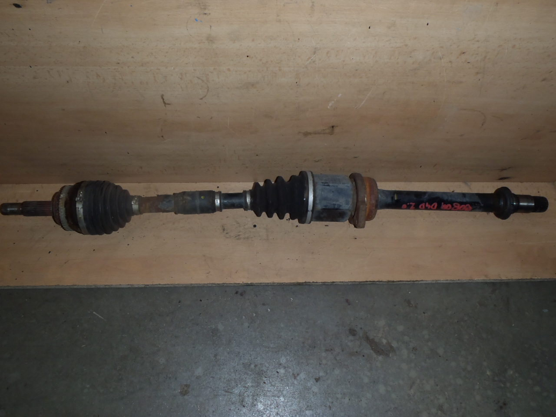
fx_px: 450
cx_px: 278
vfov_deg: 49.7
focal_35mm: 28
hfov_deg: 63.4
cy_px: 208
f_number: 3.9
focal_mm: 5
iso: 100
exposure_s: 1/30
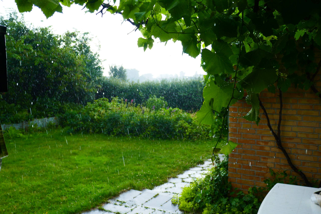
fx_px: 321
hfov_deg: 53.1
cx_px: 160
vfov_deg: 36.9
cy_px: 107
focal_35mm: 36
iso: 250
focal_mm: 12.9
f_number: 3.4
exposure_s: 1/500
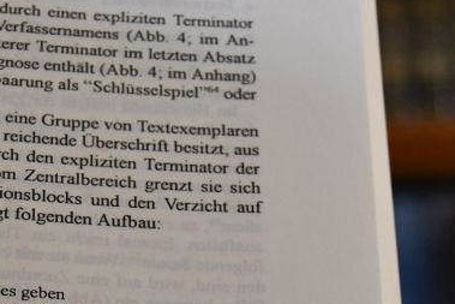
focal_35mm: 133
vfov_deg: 10.0
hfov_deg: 15.4
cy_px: 458
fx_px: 1682
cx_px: 179
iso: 800
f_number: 3.8
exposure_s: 1/250
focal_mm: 24
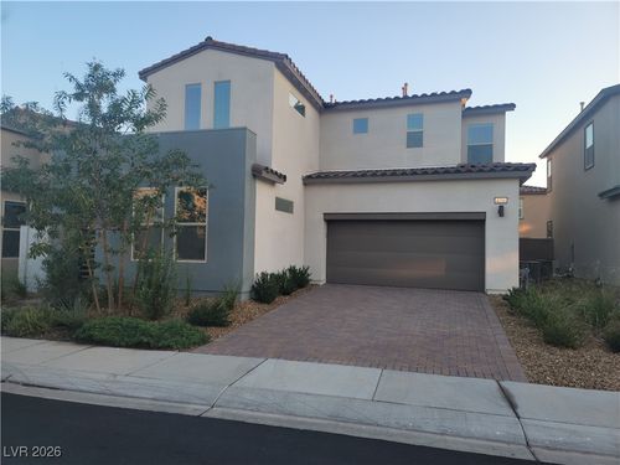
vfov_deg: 56.8
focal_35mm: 24
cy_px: 232
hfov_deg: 71.6
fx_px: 430
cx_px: 310
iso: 16
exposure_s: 1/131
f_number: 1.8
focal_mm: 6.7
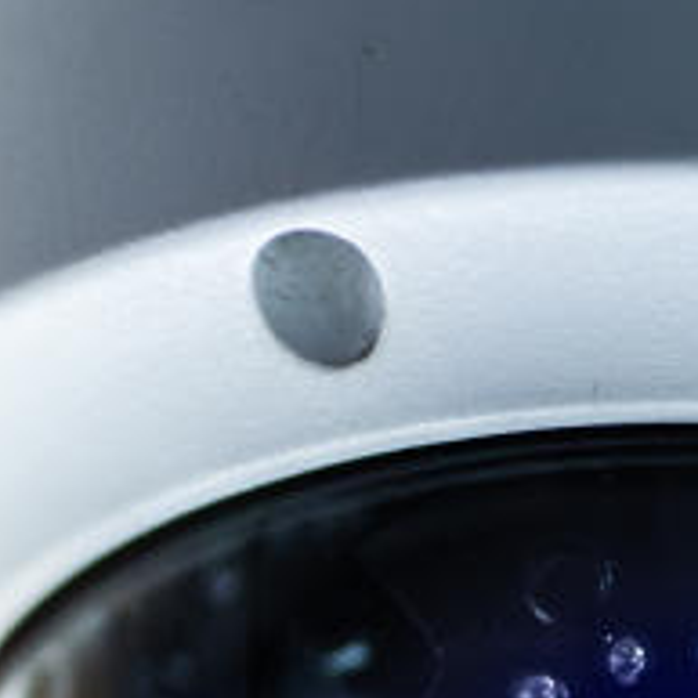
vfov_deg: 5.9
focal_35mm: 298
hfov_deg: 5.9
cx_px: 242
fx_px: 6798
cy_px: 743
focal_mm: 90
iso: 1000
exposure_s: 1/160
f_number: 4.5
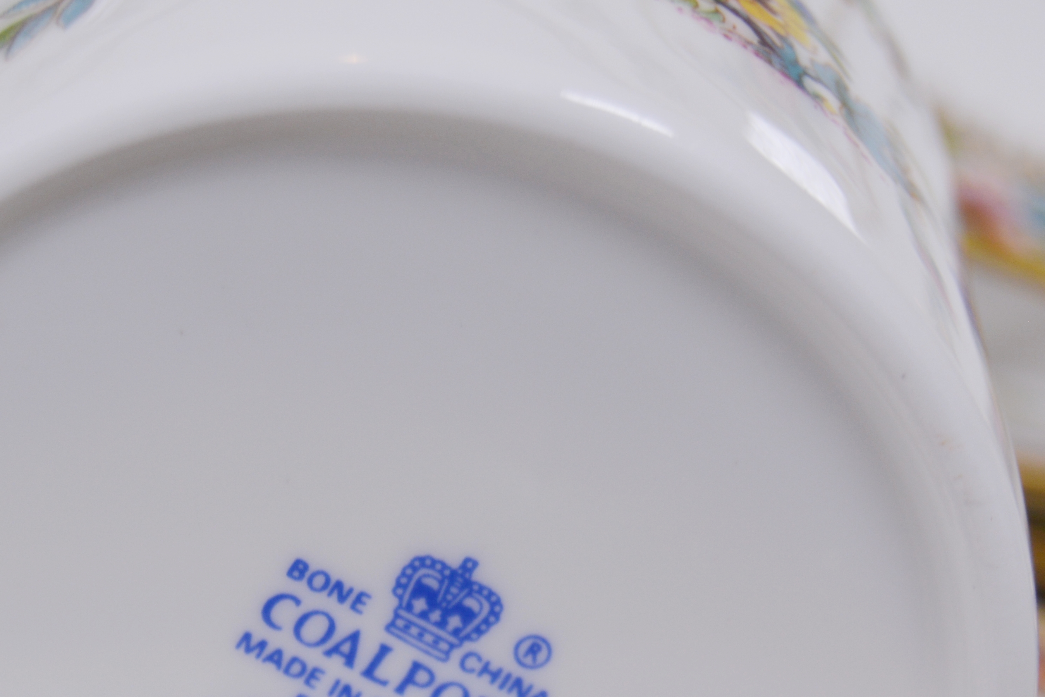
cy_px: 655
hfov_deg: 13.7
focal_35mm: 150
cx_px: 535
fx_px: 4357
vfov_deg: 9.1
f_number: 6.3
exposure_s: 1/160
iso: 200
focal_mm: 45
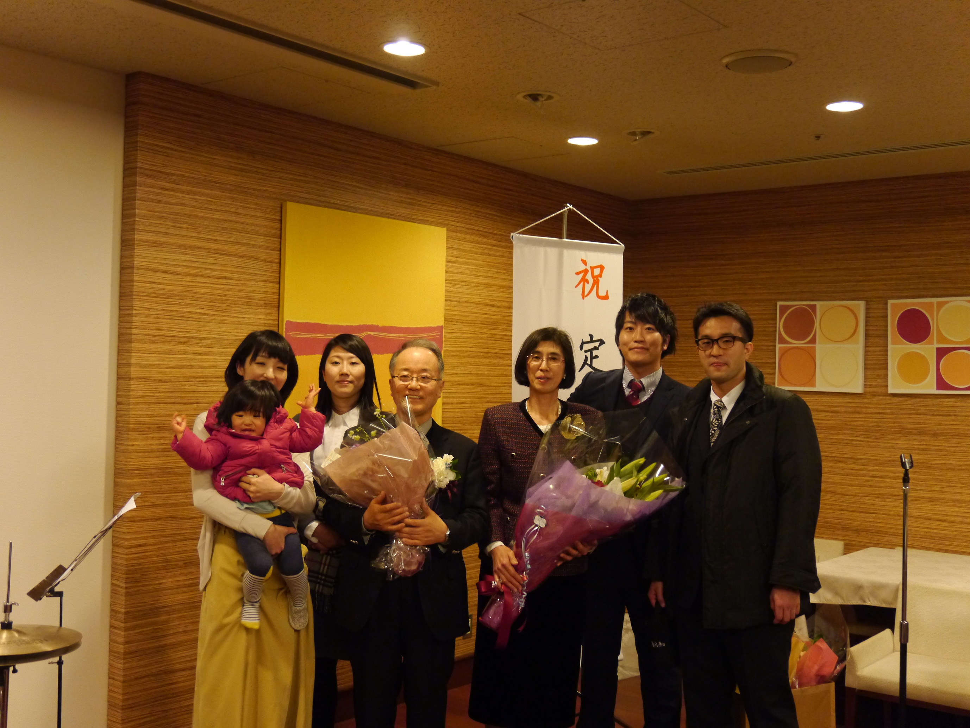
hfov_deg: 44.8
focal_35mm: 42
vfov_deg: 34.4
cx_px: 485
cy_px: 364
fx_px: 1177
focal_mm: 21
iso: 1600
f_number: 4
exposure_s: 1/50
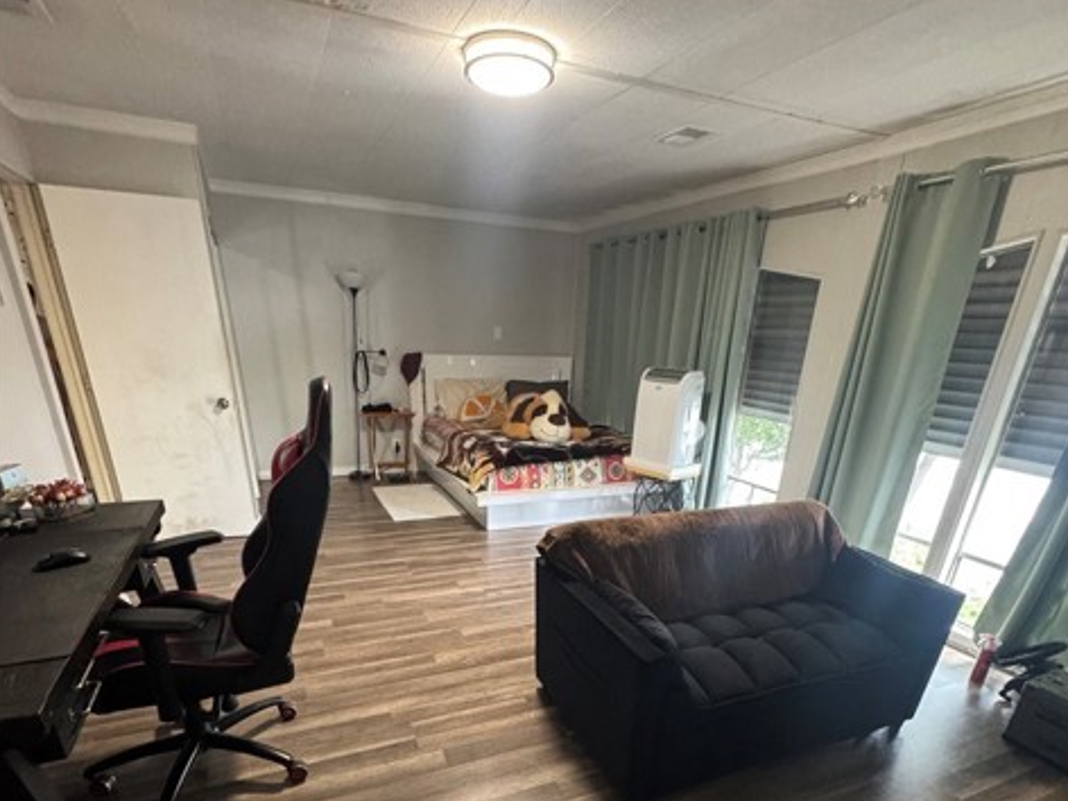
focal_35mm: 19
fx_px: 586
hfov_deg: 84.7
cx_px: 539
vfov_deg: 64.7
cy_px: 597
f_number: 2.2
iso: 800
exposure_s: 1/60
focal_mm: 2.22
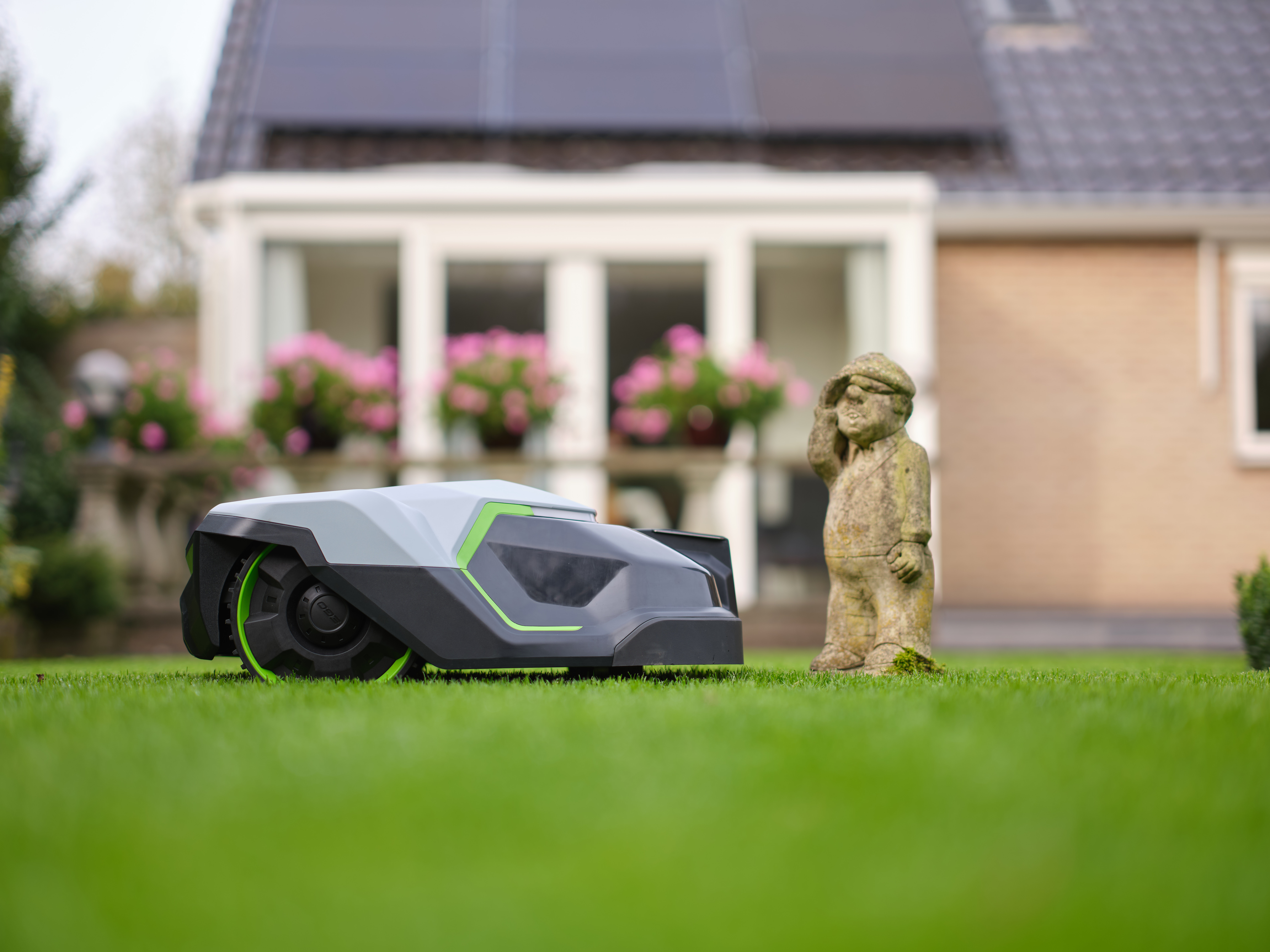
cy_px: 476
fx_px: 2311
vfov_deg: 23.3
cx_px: 635
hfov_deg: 30.7
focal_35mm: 63
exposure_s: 1/500
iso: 100
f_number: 1.7
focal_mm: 80
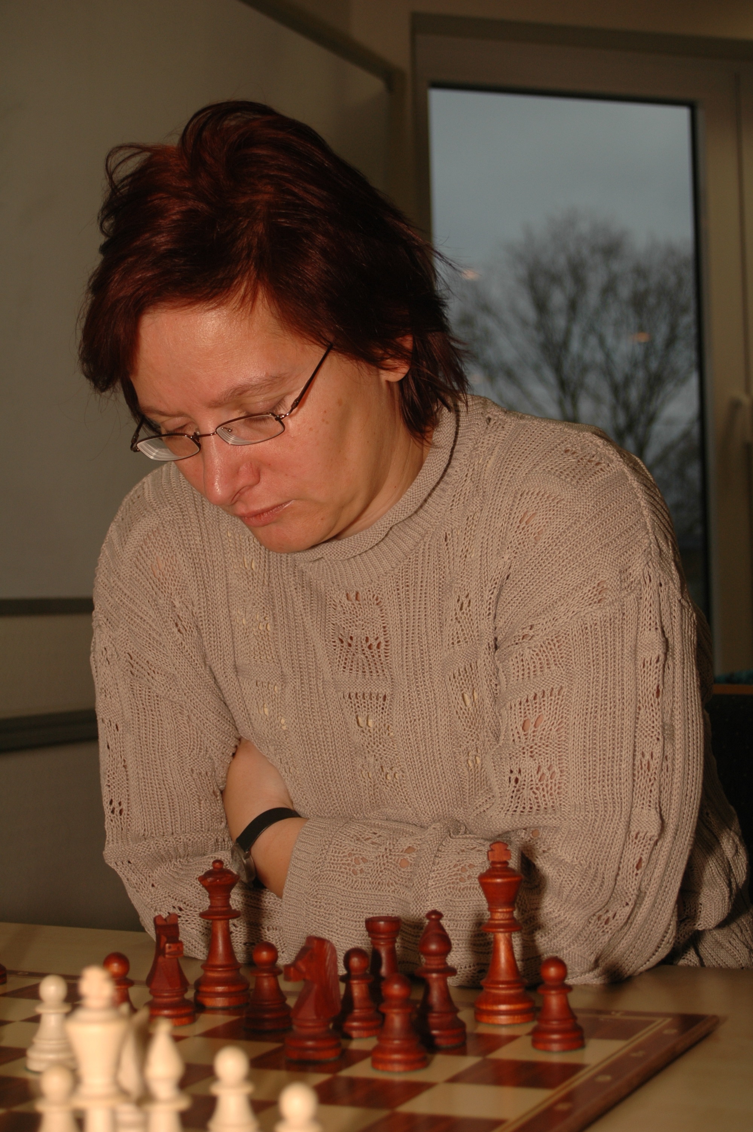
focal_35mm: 63
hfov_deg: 21.5
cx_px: 376
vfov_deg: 31.9
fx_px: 1980
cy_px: 566
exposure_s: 1/60
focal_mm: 42
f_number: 5.3
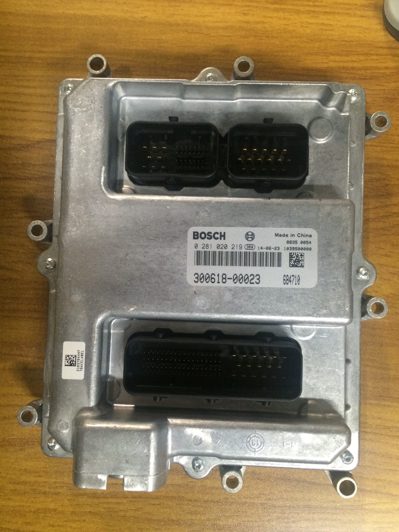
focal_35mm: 29
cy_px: 266
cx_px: 200
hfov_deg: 48.2
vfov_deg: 61.7
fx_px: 446
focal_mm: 4.15
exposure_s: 1/33
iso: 320
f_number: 2.2
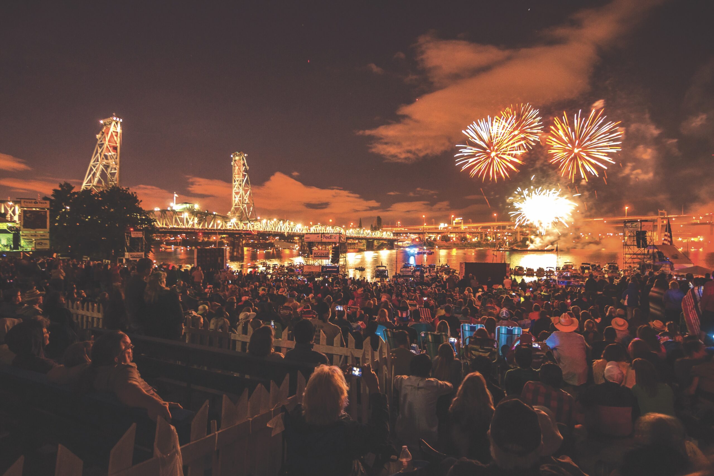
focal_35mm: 18
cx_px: 357
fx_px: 357
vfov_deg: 67.4
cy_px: 238
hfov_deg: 90.0
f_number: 2.8
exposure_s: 1
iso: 640
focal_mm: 12
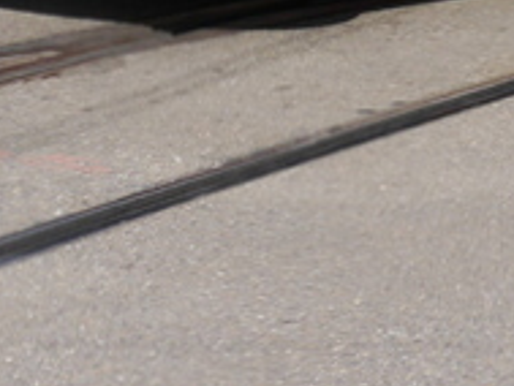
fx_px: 3774
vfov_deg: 5.5
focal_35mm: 254
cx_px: 862
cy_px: -742
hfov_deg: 7.6
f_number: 8
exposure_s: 1/400
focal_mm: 20
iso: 160
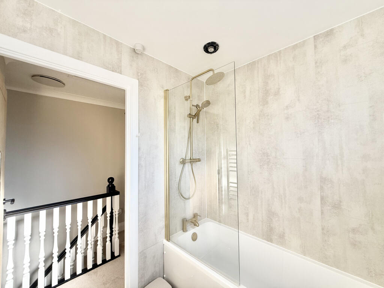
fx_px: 155
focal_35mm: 14
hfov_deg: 102.1
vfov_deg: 85.7
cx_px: 192
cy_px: 144
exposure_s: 1/115
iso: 50
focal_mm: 2.22
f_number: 2.2
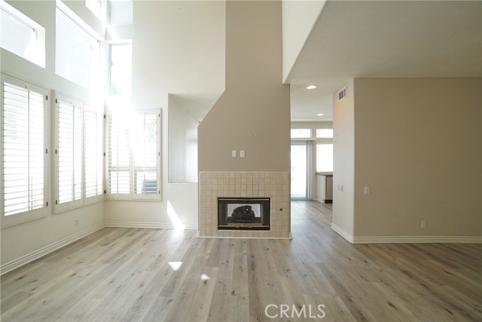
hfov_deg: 100.4
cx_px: 241
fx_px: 201
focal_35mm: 15
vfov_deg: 77.4
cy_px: 161
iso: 800
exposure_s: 1/100
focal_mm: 10
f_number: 8
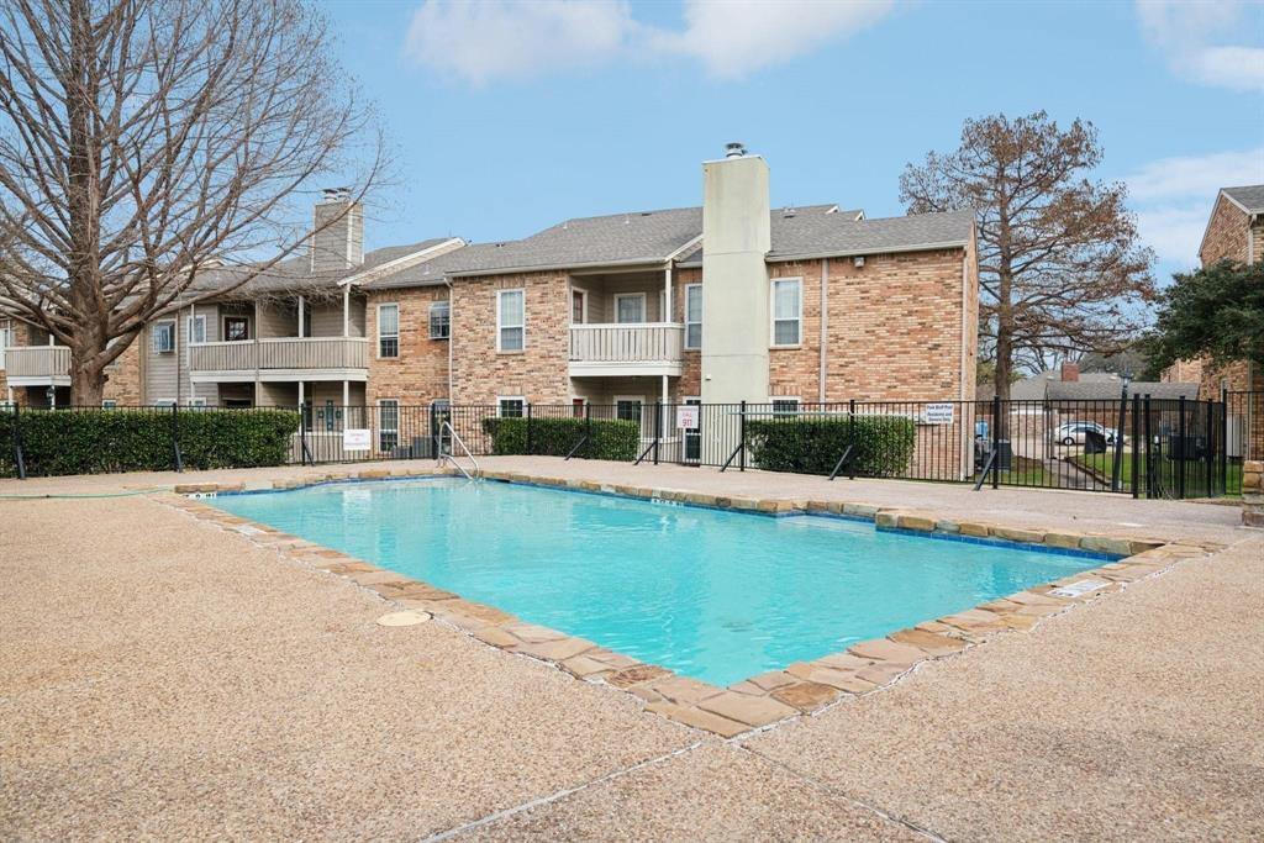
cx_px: 632
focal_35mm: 22
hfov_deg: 77.3
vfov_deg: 56.2
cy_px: 422
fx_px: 790
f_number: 8
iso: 400
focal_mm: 22.5
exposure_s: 1/1000
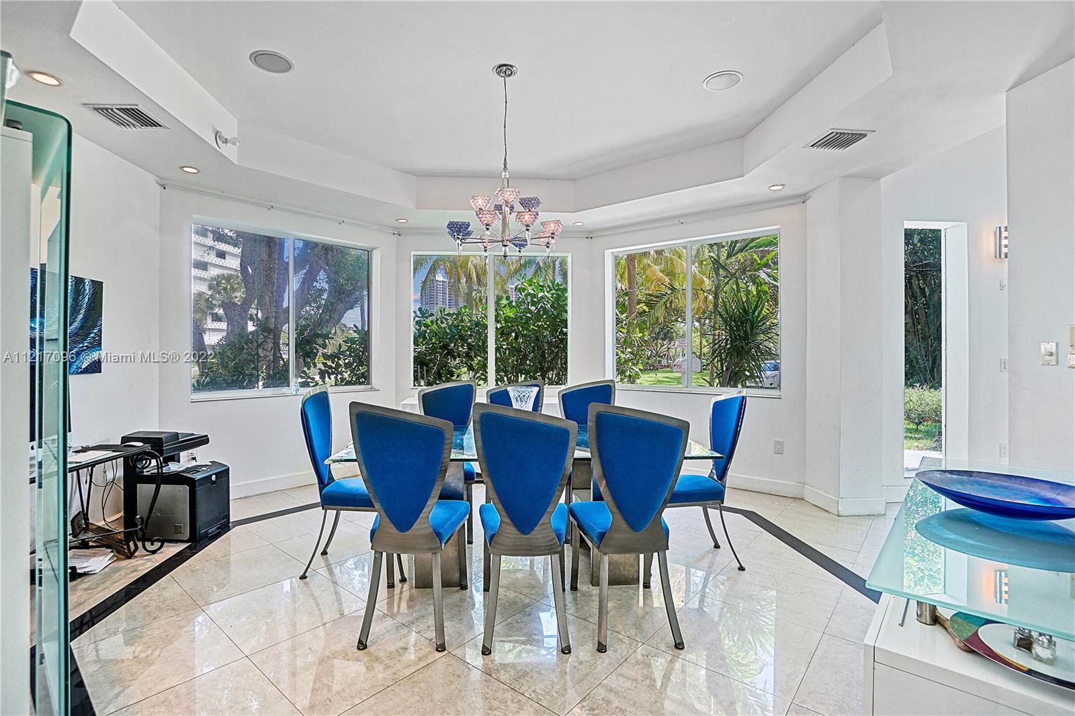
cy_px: 358
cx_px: 538
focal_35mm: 15
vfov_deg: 77.3
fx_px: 448
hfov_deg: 100.4
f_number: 5.6
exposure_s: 1/20
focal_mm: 10
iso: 200
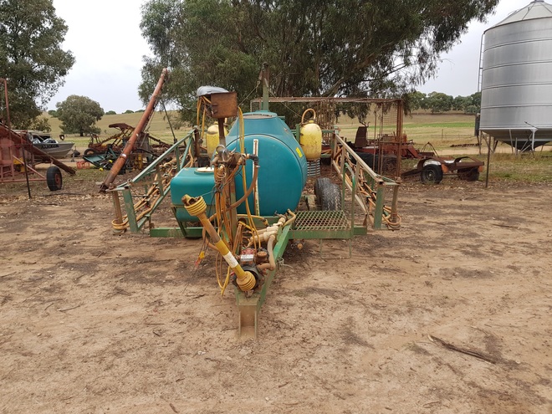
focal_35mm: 26
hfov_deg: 67.3
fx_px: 415
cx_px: 276
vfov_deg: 53.1
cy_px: 207
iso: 40
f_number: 1.7
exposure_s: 1/622
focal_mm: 4.2
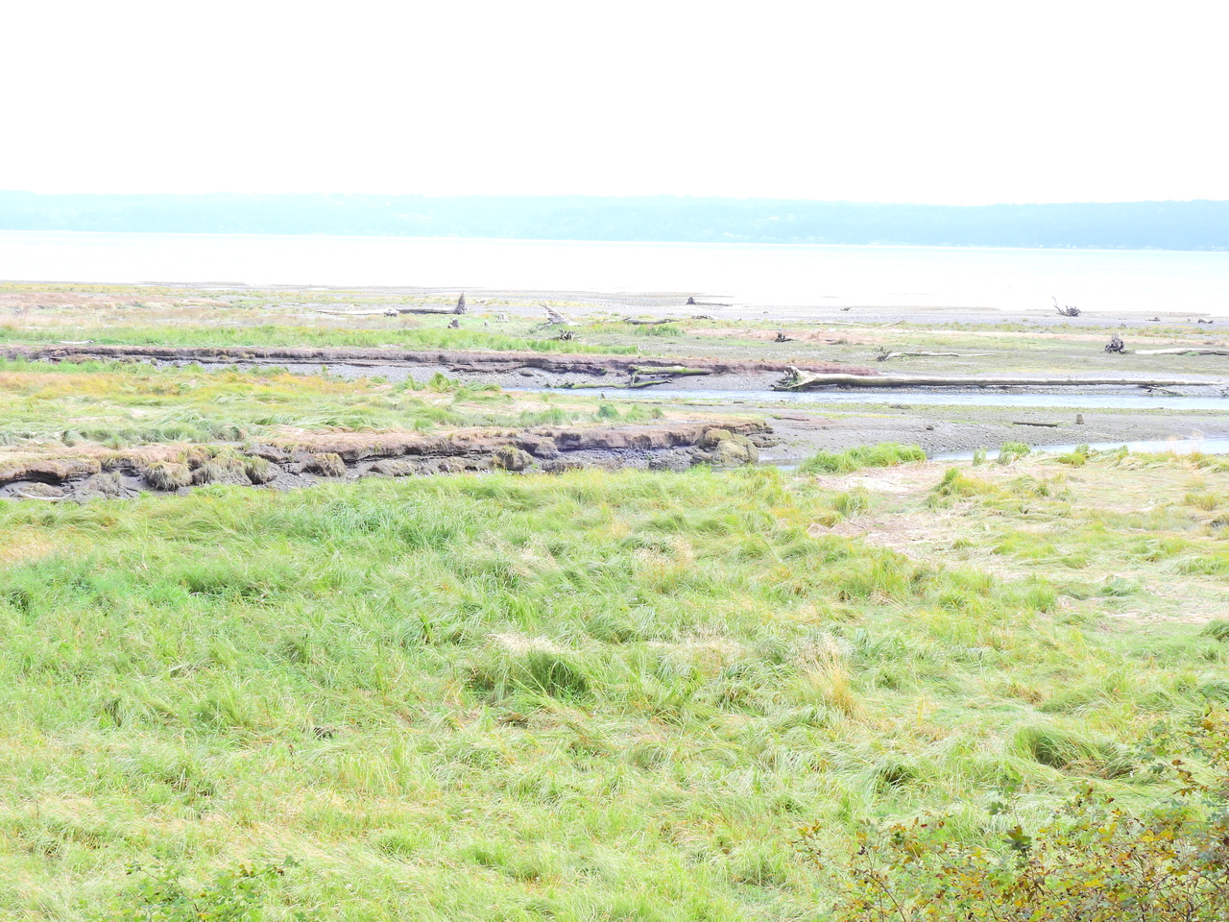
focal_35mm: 85
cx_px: 614
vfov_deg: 17.4
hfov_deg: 23.0
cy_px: 461
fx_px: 3018
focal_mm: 15.2
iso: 100
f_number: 8
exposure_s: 1/50
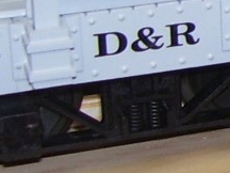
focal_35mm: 274
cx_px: 661
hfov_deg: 6.6
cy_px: -82
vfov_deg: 5.4
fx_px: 1821
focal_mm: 6
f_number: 2.7
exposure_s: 1/60
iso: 80
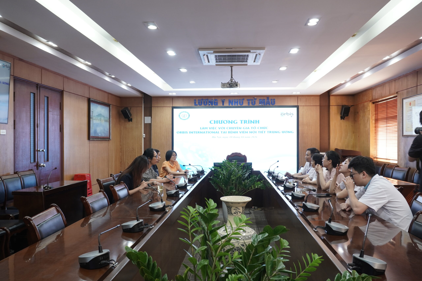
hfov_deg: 61.9
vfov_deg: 43.6
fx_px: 352
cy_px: 140
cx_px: 211
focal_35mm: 30
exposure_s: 1/15
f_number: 5.6
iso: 400
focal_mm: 20
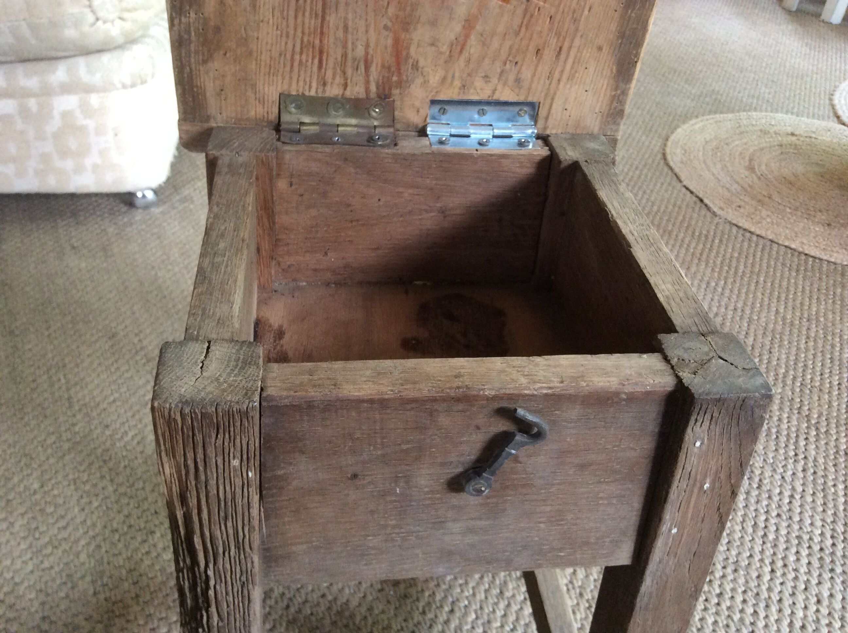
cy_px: 316
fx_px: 783
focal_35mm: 32
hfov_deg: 56.9
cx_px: 424
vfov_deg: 44.1
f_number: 2.4
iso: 160
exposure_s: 1/25
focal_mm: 3.3
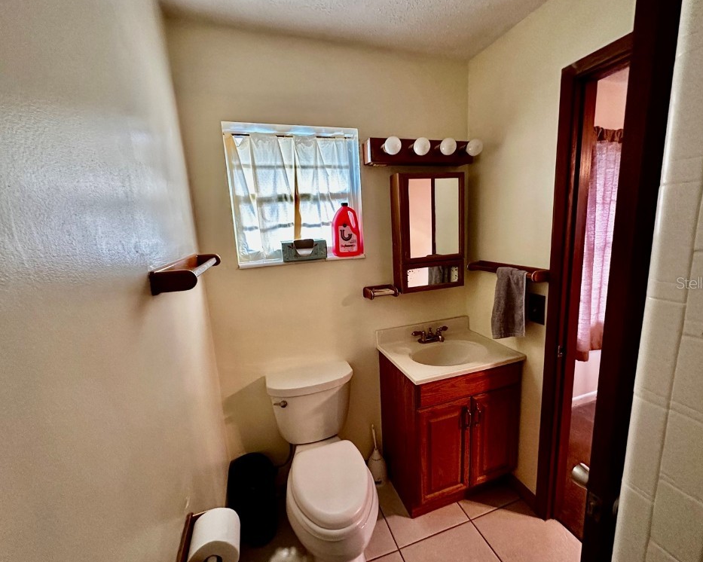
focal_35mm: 15
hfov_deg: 96.8
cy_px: 283
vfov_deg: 84.0
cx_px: 362
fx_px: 312
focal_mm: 2.22
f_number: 2.2
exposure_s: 1/60
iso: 500
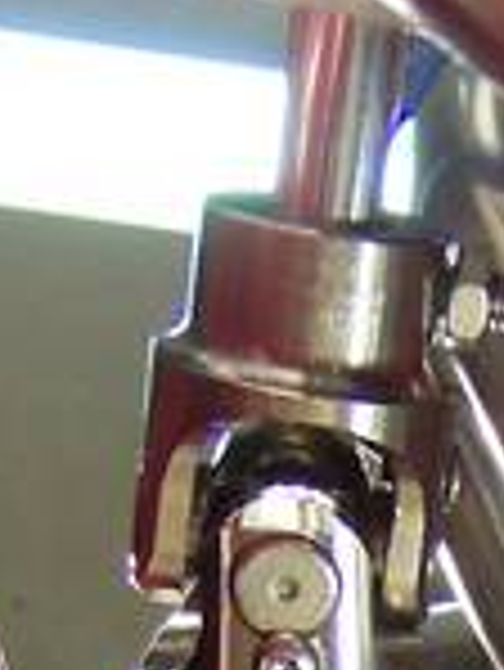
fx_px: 2811
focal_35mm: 145
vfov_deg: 12.2
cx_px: 680
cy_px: 1291
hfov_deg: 10.0
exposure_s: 1/30
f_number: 2.8
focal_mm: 5.6
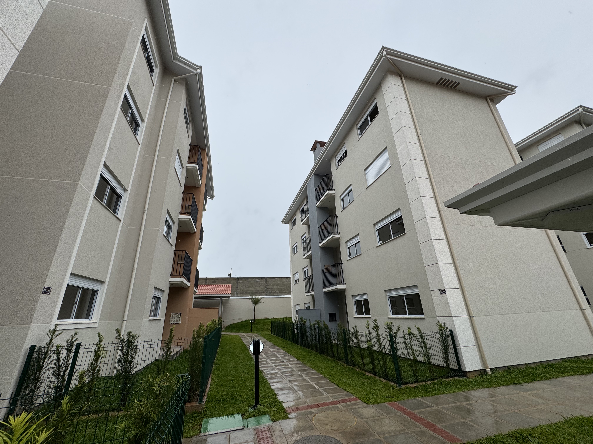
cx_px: 296
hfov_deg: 102.1
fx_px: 240
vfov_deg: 85.7
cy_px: 222
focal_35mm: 14
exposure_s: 1/1256
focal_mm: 2.22
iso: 50
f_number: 2.2
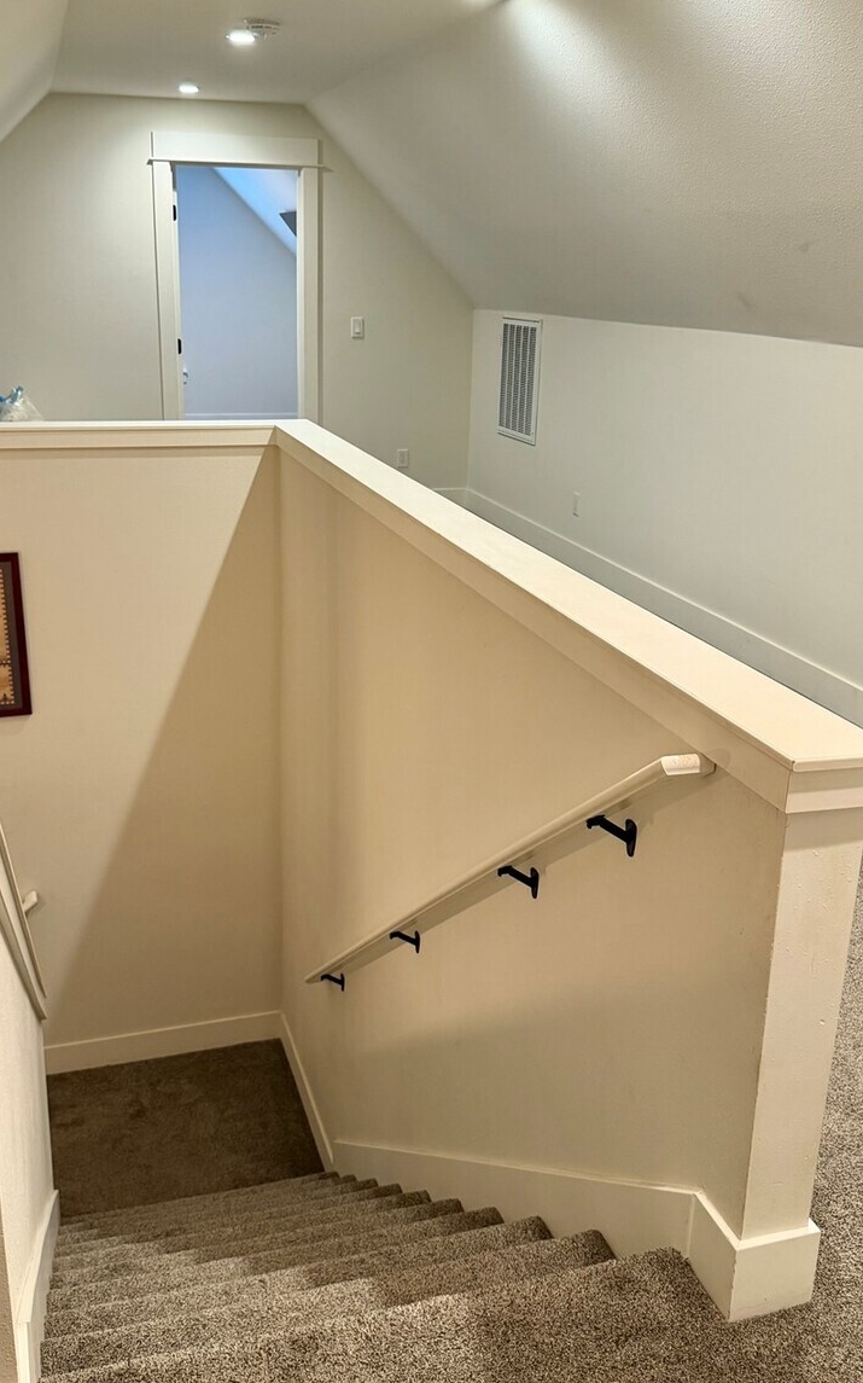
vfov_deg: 59.5
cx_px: 384
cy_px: 623
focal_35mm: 32
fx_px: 1205
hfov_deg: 39.4
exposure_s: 1/60
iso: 320
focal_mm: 6.76
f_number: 1.78
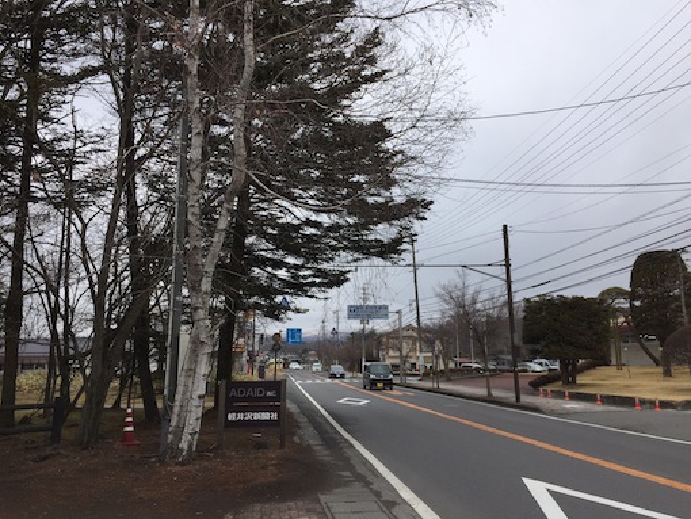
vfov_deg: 48.3
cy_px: 260
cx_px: 346
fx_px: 579
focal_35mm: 29
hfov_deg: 61.6
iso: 32
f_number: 2.2
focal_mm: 4.15
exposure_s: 1/1276
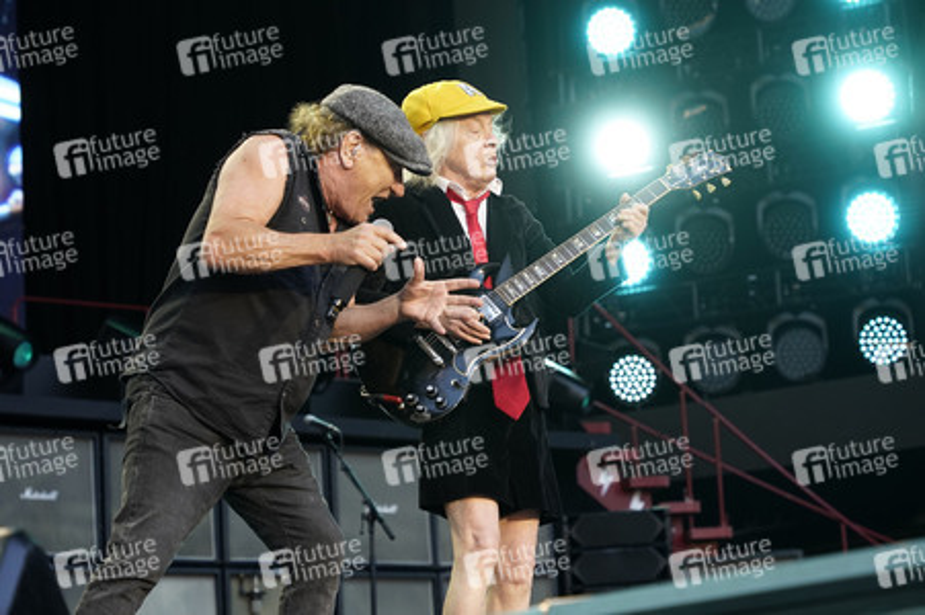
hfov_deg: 23.1
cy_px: 308
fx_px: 2259
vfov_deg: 15.5
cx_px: 462
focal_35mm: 88
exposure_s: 1/400
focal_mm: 88
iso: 1600
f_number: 5
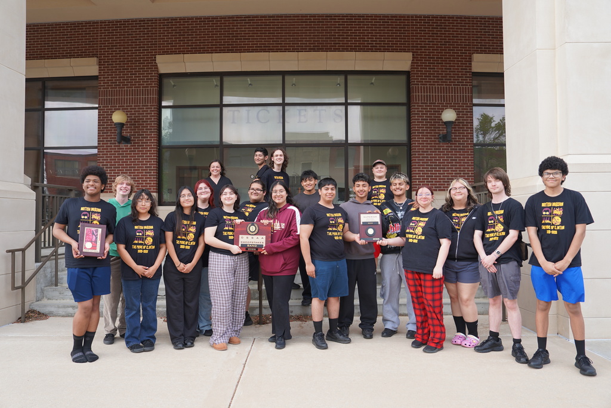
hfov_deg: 65.5
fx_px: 475
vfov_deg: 46.4
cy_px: 204
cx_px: 306
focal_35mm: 28
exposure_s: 1/160
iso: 100
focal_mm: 28
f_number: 4
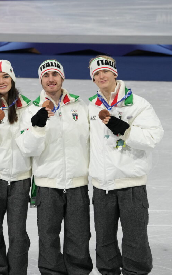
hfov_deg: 6.7
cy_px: 138
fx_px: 1463
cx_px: -22
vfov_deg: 10.8
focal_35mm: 195
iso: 2000
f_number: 5.6
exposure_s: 1/500
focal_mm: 127
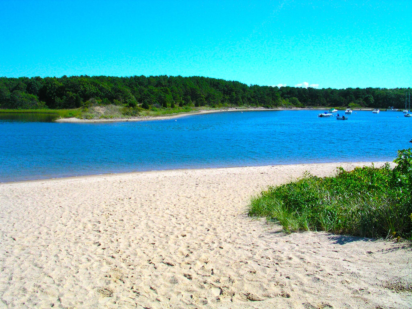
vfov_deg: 38.7
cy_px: 154
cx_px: 206
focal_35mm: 37
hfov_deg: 50.1
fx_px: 440
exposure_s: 1/573
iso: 100
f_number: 4.5
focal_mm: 5.6
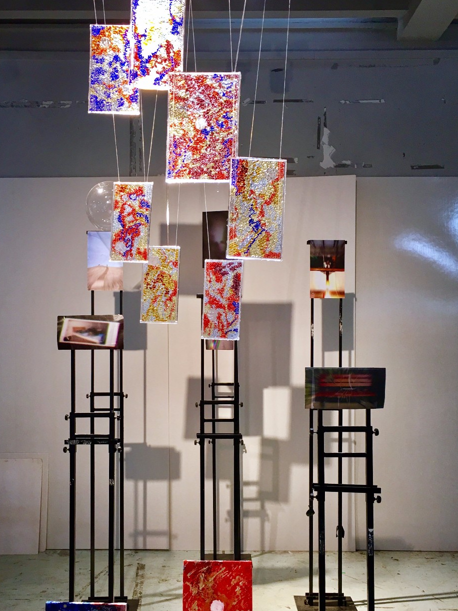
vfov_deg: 48.9
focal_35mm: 38
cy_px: 340
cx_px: 208
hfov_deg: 37.7
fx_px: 670
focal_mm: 4.15
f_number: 2.2
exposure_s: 1/33
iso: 25
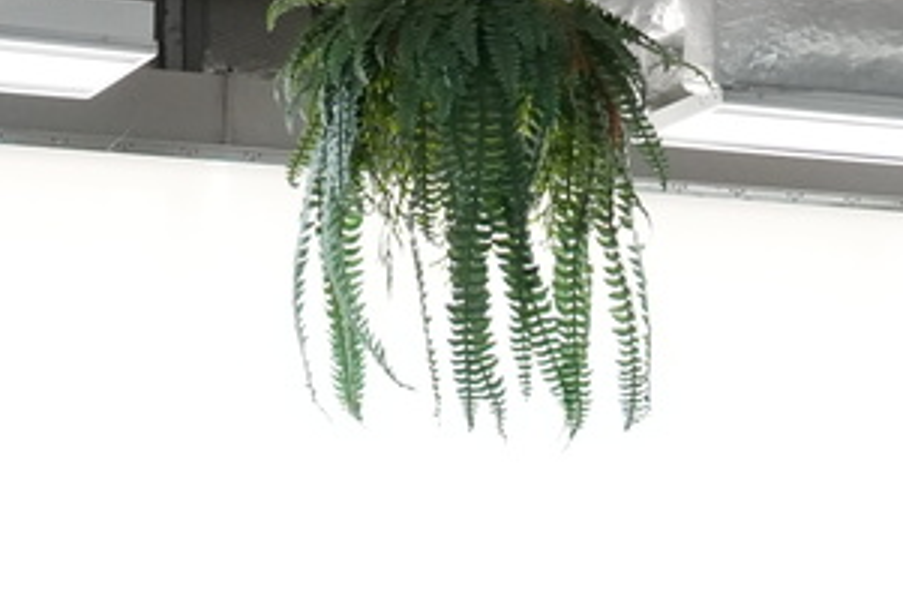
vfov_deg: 7.9
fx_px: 4234
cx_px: 705
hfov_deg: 12.1
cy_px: 966
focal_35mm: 169
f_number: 5
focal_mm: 29
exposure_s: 1/200
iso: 4000
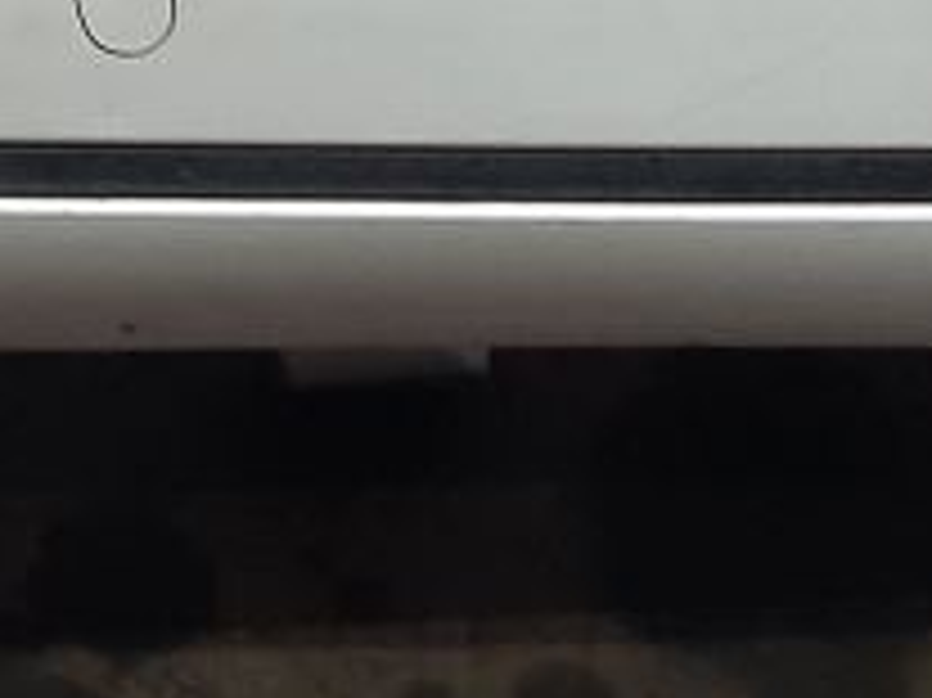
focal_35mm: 145
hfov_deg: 13.5
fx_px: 3902
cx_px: 99
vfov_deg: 8.8
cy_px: -1220
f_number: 2
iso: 100
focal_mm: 4.6
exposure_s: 1/50
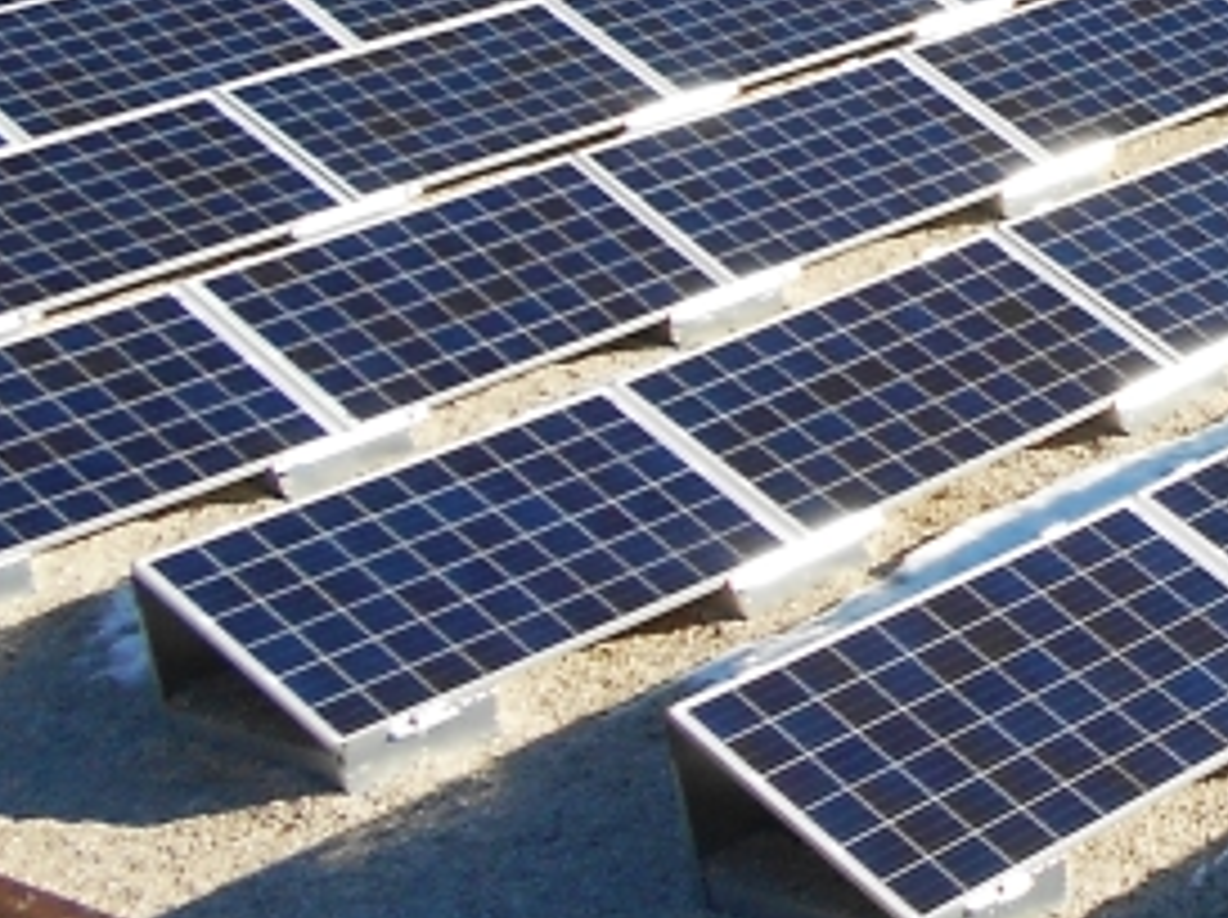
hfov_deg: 16.1
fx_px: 3649
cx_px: 2236
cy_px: -27
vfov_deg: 14.1
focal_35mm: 103
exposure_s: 1/800
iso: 80
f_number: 3.2
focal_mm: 4.6
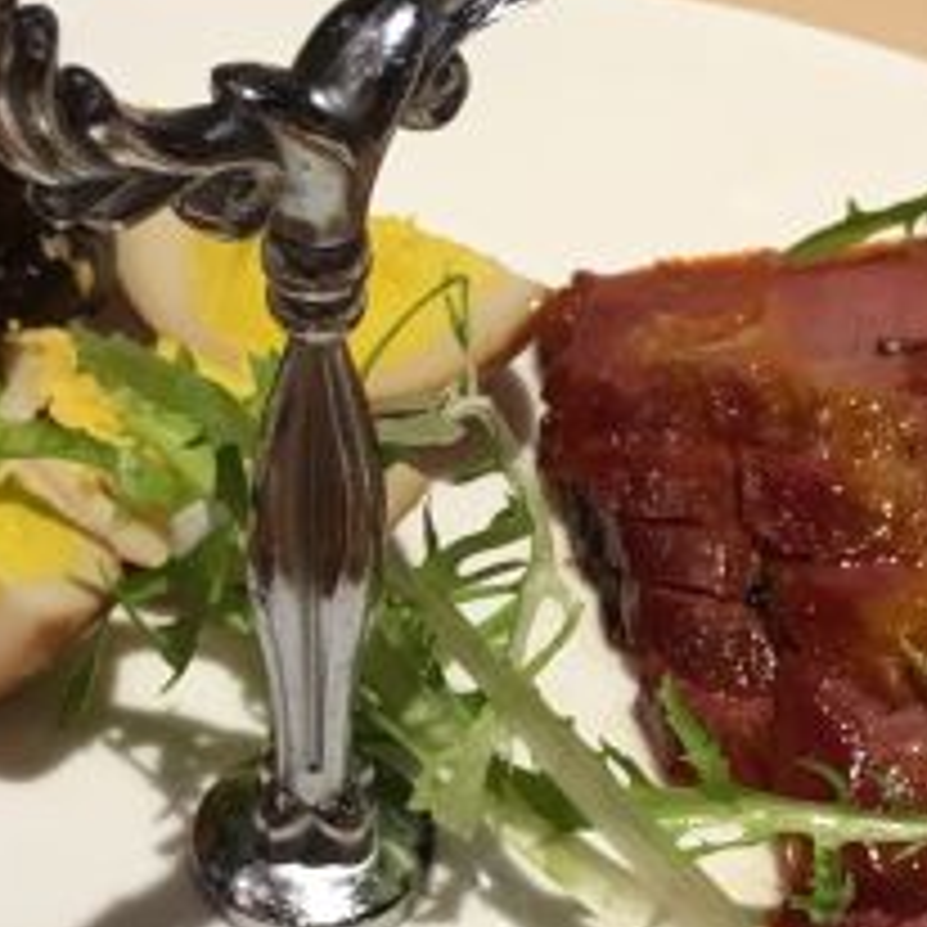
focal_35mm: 87
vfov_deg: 19.3
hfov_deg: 19.8
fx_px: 2636
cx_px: 268
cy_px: 954
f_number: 2.2
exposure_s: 1/17
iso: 32
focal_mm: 4.15
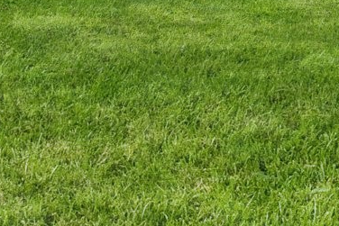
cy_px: -226
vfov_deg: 12.3
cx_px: 191
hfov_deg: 20.8
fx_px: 923
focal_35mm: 98
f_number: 8
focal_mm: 18
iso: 125
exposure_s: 1/10
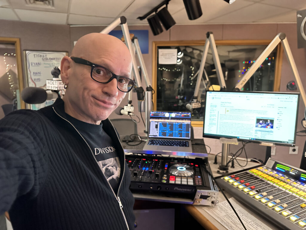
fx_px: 212
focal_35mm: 24
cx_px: 153
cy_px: 115
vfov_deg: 56.8
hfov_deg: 71.6
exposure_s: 1/30
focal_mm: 6.86
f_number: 1.78
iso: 1000
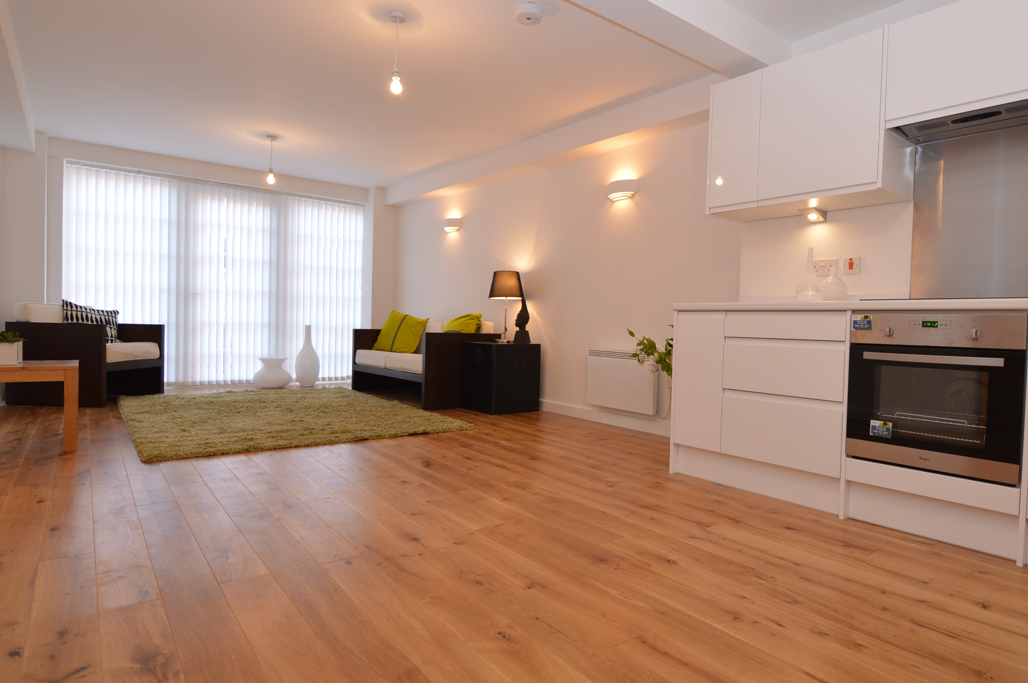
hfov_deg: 84.9
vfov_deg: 62.9
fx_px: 559
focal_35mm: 20
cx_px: 571
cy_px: 345
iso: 400
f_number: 4
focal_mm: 11
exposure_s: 1/60
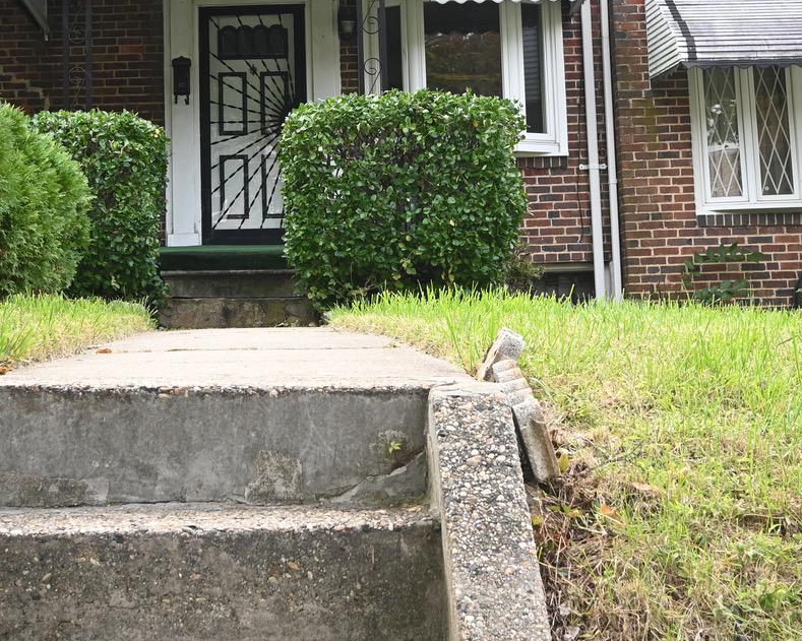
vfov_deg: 20.6
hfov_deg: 26.0
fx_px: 1733
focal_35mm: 73
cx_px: 301
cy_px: 85
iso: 400
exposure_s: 1/200
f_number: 7.1
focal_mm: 30
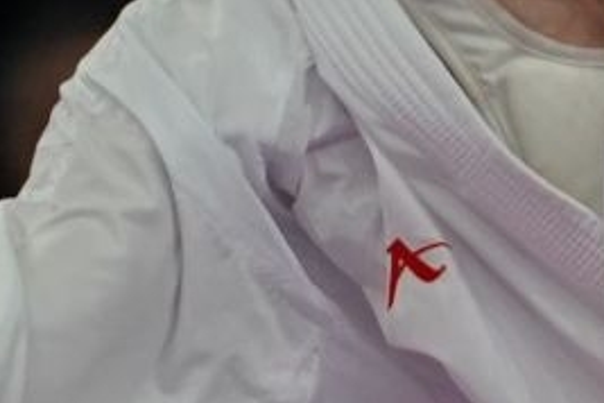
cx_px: 1801
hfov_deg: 1.2
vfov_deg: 0.8
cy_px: 267
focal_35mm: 1657
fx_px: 27799
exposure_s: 1/1000
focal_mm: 164
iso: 1250
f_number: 2.8
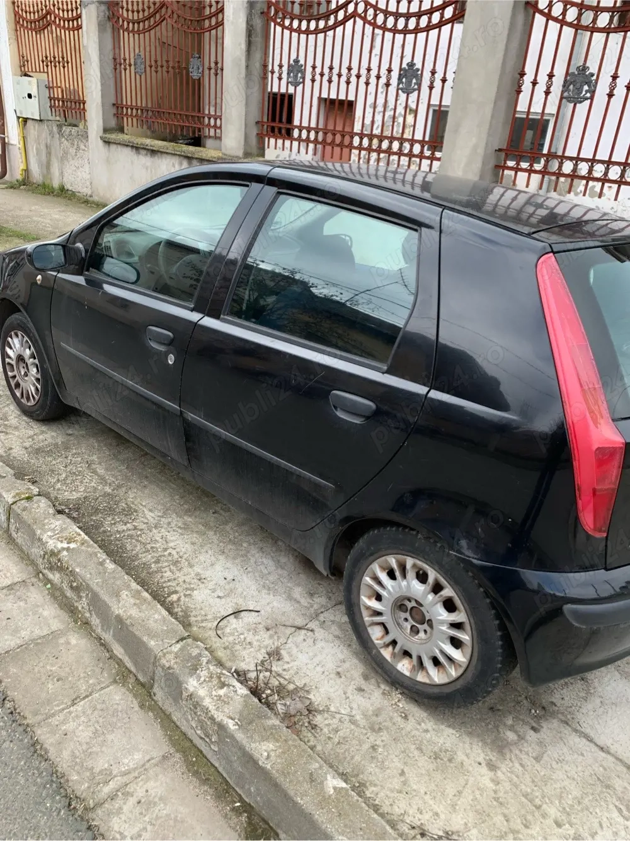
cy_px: 420
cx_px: 315
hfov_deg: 53.0
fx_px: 631
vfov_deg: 67.3
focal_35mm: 26
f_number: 1.8
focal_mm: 4.25
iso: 25
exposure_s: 1/433
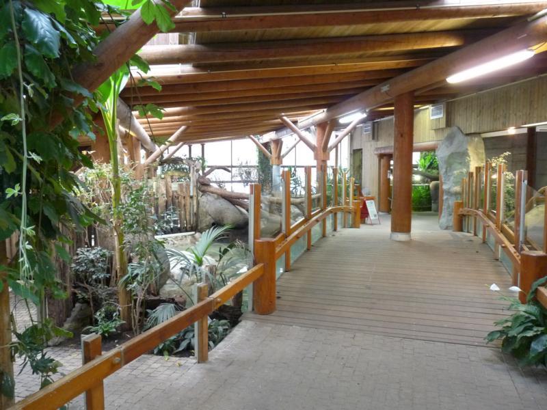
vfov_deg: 51.4
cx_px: 274
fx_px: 427
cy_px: 205
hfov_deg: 65.3
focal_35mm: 27
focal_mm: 4.8
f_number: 2.8
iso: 400
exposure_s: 1/15
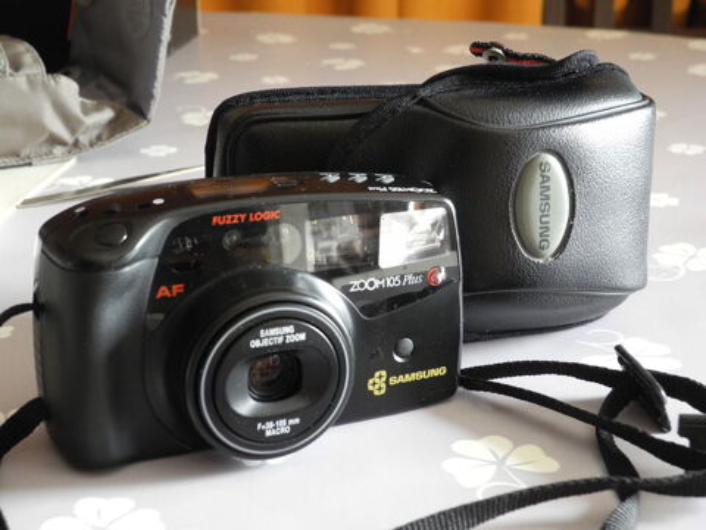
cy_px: 265
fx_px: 1387
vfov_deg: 21.6
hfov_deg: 28.6
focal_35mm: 68
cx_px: 353
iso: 400
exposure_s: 1/34.3
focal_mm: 14.5
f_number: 4
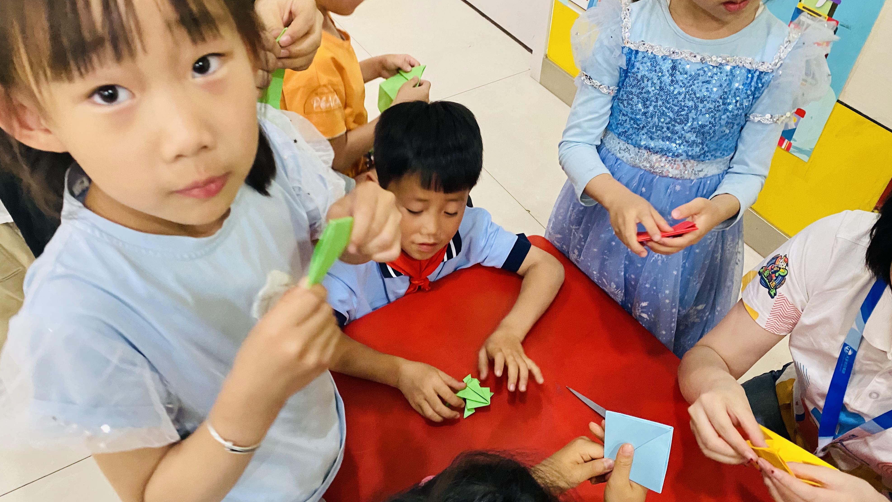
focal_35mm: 29
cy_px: 301
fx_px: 686
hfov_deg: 66.1
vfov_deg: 40.0
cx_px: 445
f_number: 1.8
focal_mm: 4.25
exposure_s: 1/50
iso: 500
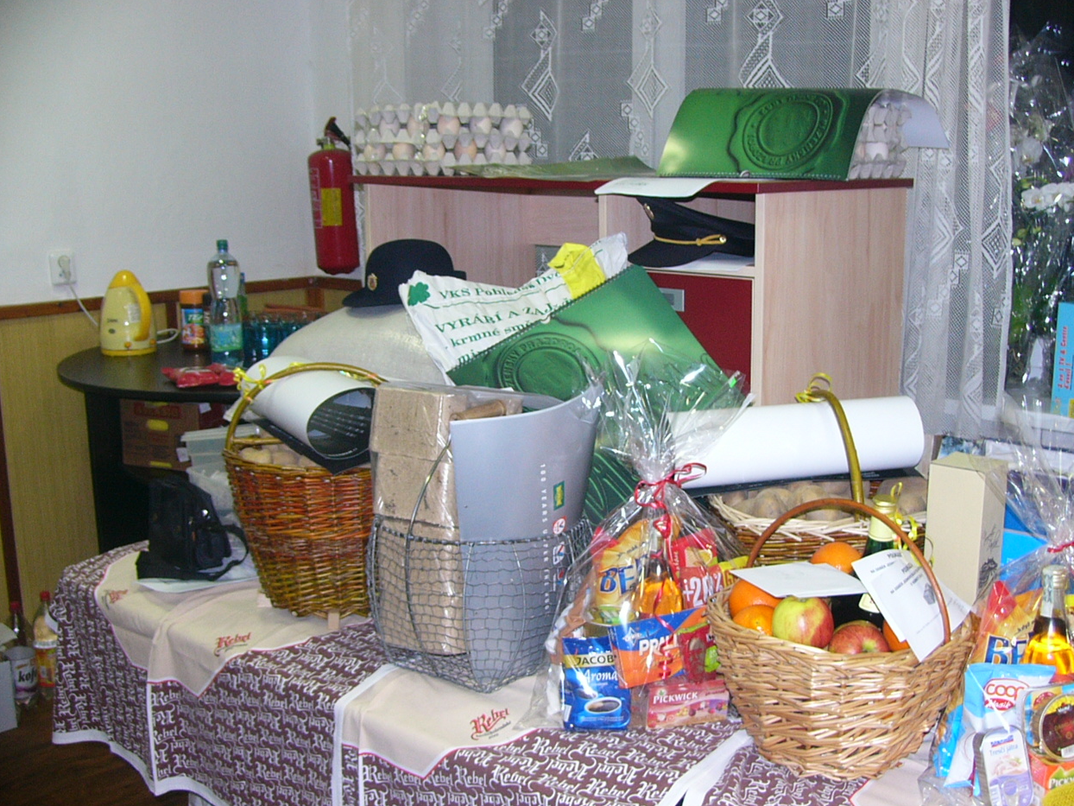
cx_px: 551
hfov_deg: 51.3
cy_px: 410
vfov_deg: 39.7
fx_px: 1117
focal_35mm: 36
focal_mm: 4.6
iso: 100
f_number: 2.8
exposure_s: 1/30
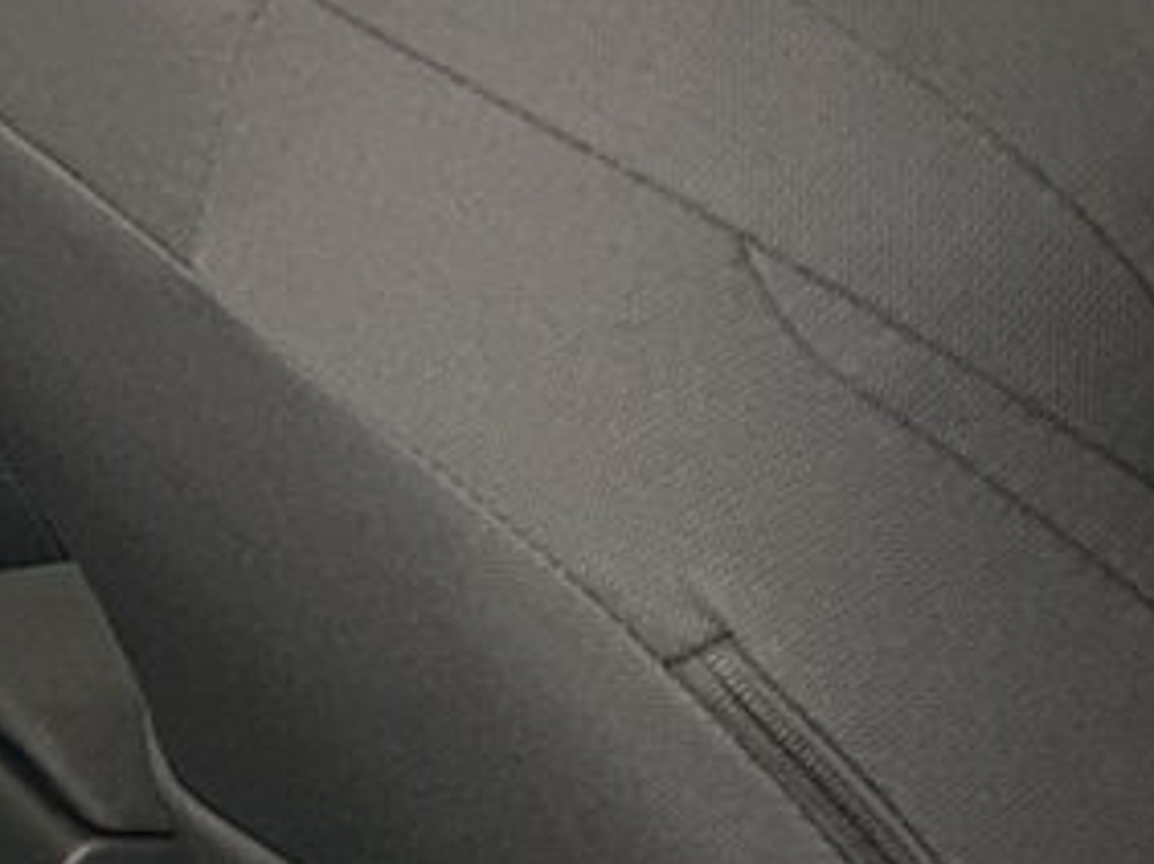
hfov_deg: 12.4
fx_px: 4430
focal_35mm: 133
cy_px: 930
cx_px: -1416
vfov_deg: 11.0
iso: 2000
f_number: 1.8
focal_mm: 4.25
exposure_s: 1/25
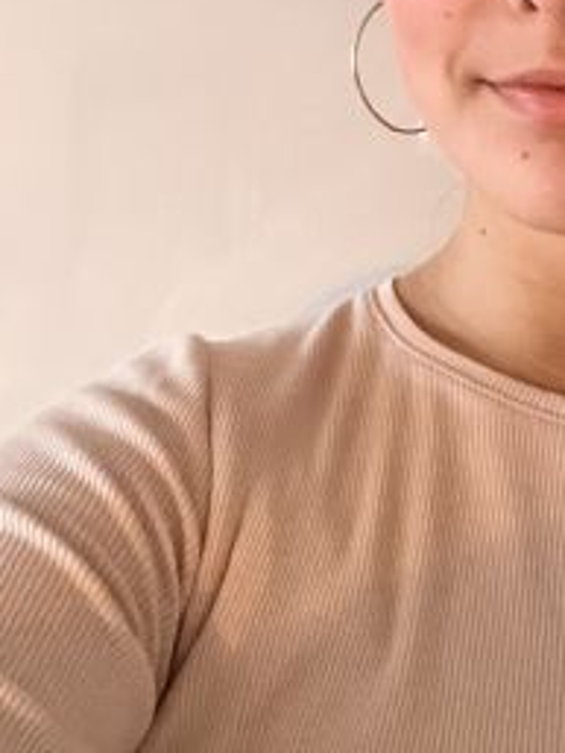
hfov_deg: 20.0
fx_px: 1522
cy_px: -9
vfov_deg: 26.2
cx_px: 629
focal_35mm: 70
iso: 1000
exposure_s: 1/17
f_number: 2.2
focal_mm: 2.71
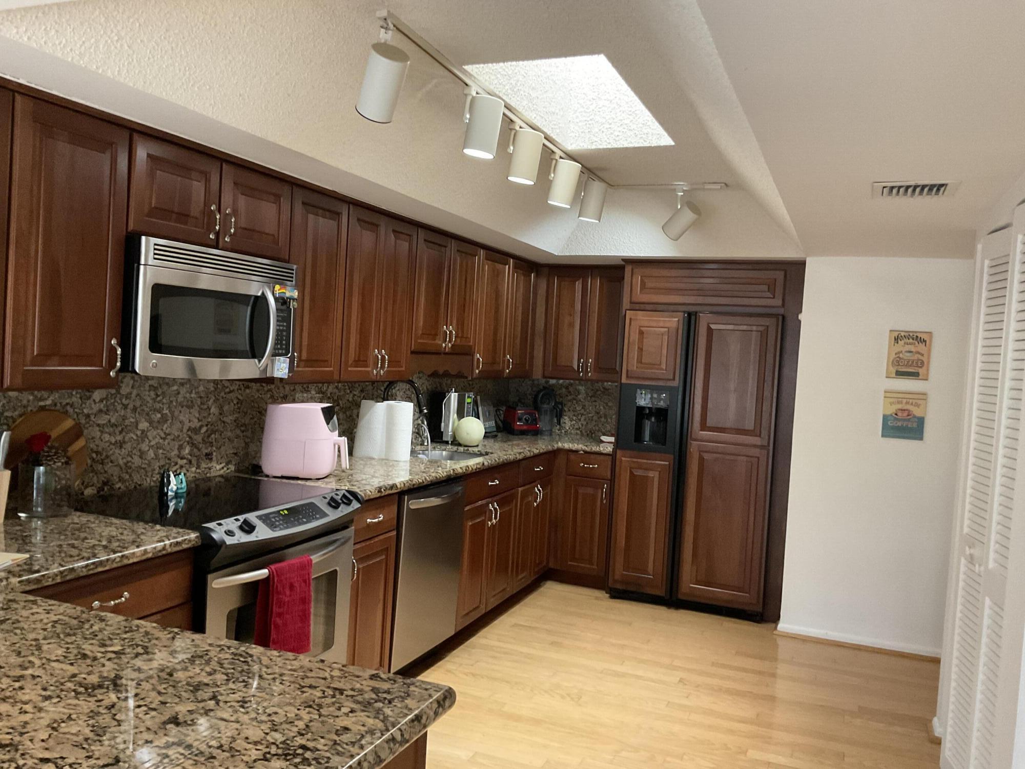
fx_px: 859
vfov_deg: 48.2
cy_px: 384
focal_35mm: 29
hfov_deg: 61.7
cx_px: 512
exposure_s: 1/36
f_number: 1.8
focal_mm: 3
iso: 320
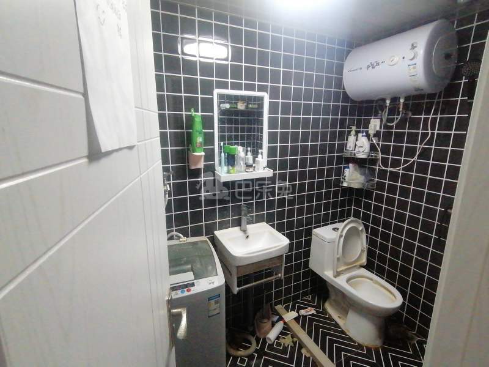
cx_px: 244
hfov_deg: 91.0
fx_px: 240
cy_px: 184
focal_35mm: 17
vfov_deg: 74.7
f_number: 2.4
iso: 400
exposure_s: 1/25
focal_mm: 2.84
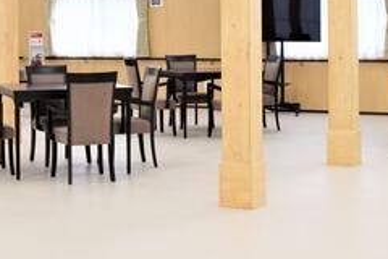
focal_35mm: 90
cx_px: 134
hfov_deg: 22.5
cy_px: 29
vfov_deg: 15.0
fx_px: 970
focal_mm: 24
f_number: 5.6
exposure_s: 1/125
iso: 250
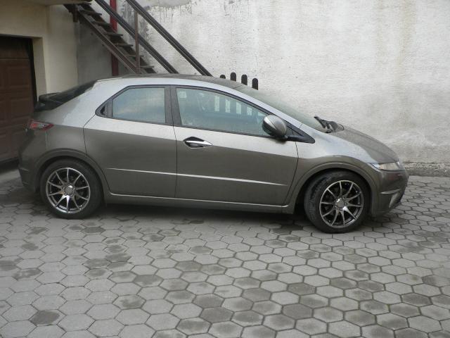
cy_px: 169
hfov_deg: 51.4
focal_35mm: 36
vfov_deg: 39.7
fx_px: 468
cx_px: 225
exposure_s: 1/125
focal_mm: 6
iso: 100
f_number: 2.8
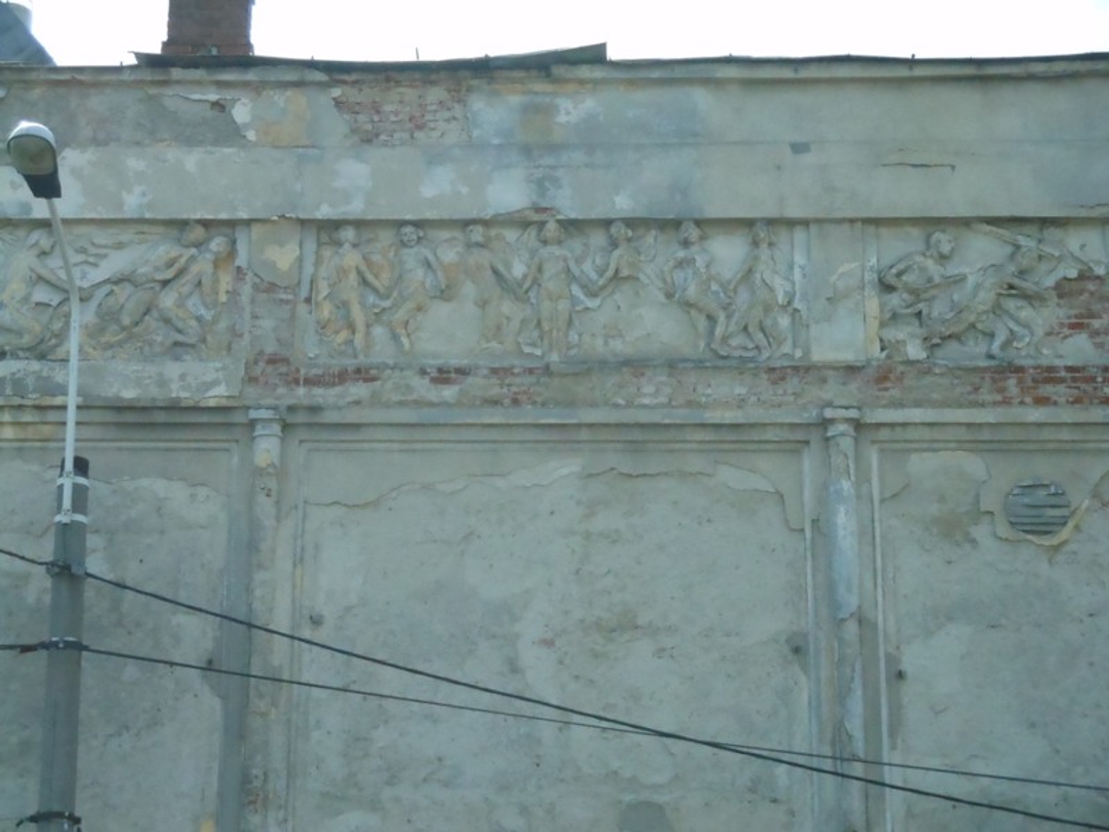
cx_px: 554
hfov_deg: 20.0
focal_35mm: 98
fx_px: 3140
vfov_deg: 15.1
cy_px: 416
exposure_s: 1/320
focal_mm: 17.5
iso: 800
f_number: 14.9
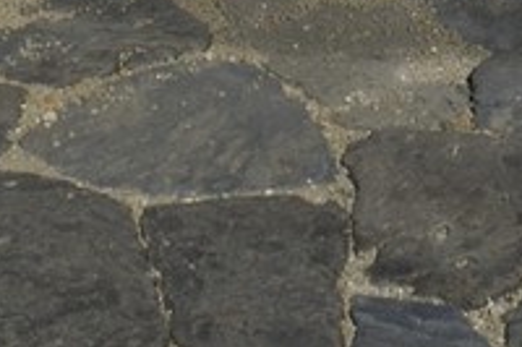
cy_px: -1028
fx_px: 2782
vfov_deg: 6.0
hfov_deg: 10.7
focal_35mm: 192
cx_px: 405
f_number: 20
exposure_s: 1/200
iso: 200
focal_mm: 24
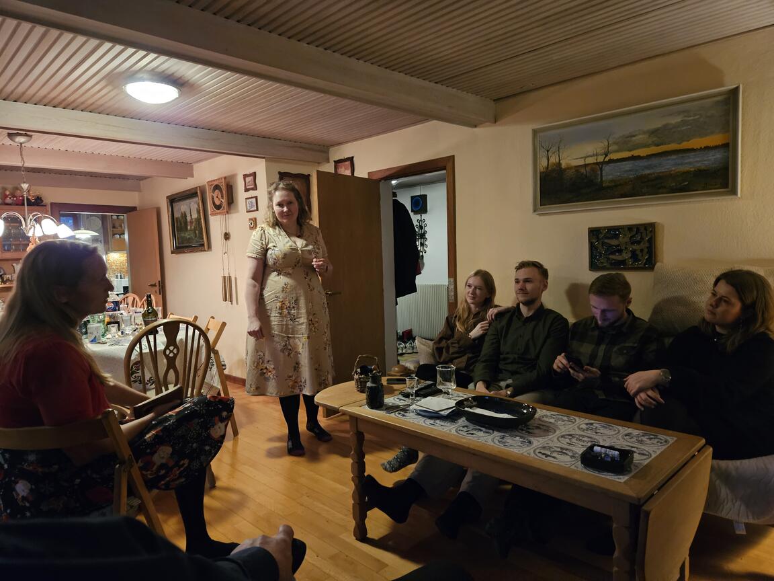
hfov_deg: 73.9
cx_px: 387
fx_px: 514
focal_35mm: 23
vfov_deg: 58.9
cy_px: 290
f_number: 1.8
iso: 1000
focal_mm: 5.4
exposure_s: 1/25
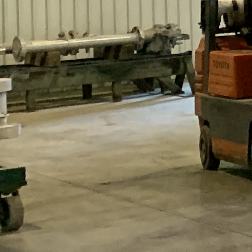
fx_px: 1417
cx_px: 831
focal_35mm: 172
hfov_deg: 8.2
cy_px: -112
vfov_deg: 9.9
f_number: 1.8
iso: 320
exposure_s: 1/60
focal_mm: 4.25
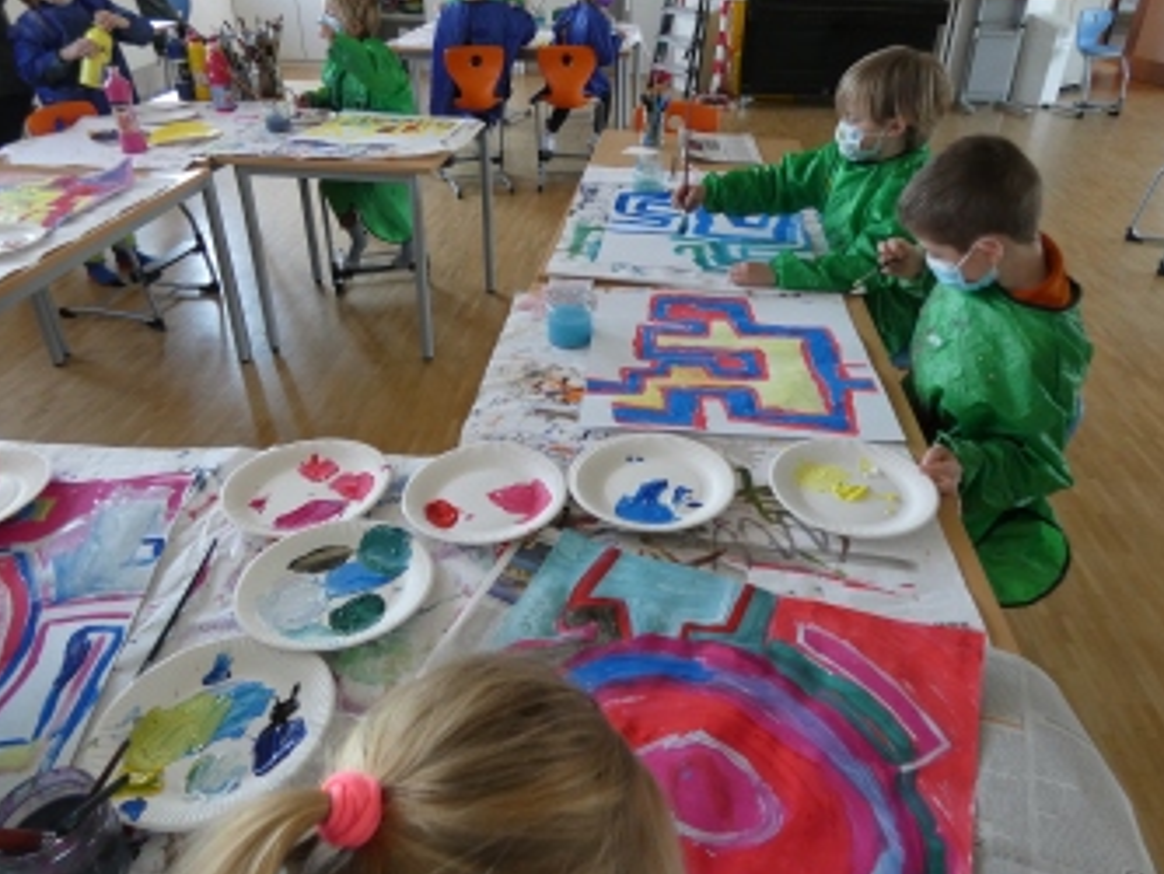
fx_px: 807
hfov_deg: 71.6
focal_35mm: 24
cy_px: 381
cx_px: 601
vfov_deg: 56.7
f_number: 2.8
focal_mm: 3.6
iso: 250
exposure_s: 1/60
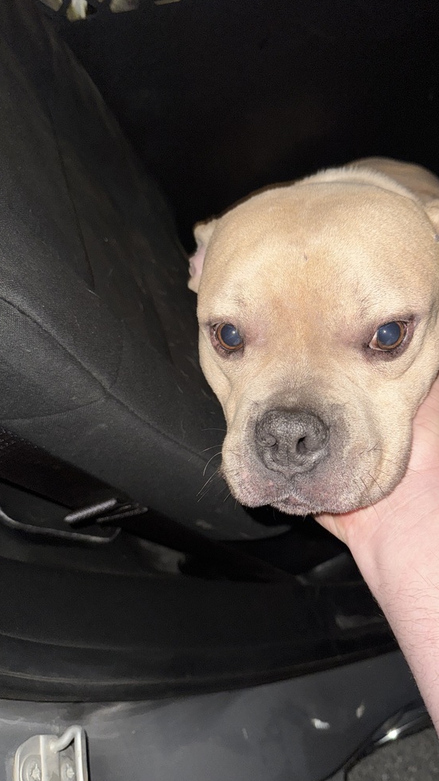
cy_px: 401
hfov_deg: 42.6
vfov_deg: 69.8
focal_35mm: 27
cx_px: 267
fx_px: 559
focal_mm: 6.76
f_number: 1.78
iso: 50
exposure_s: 1/4
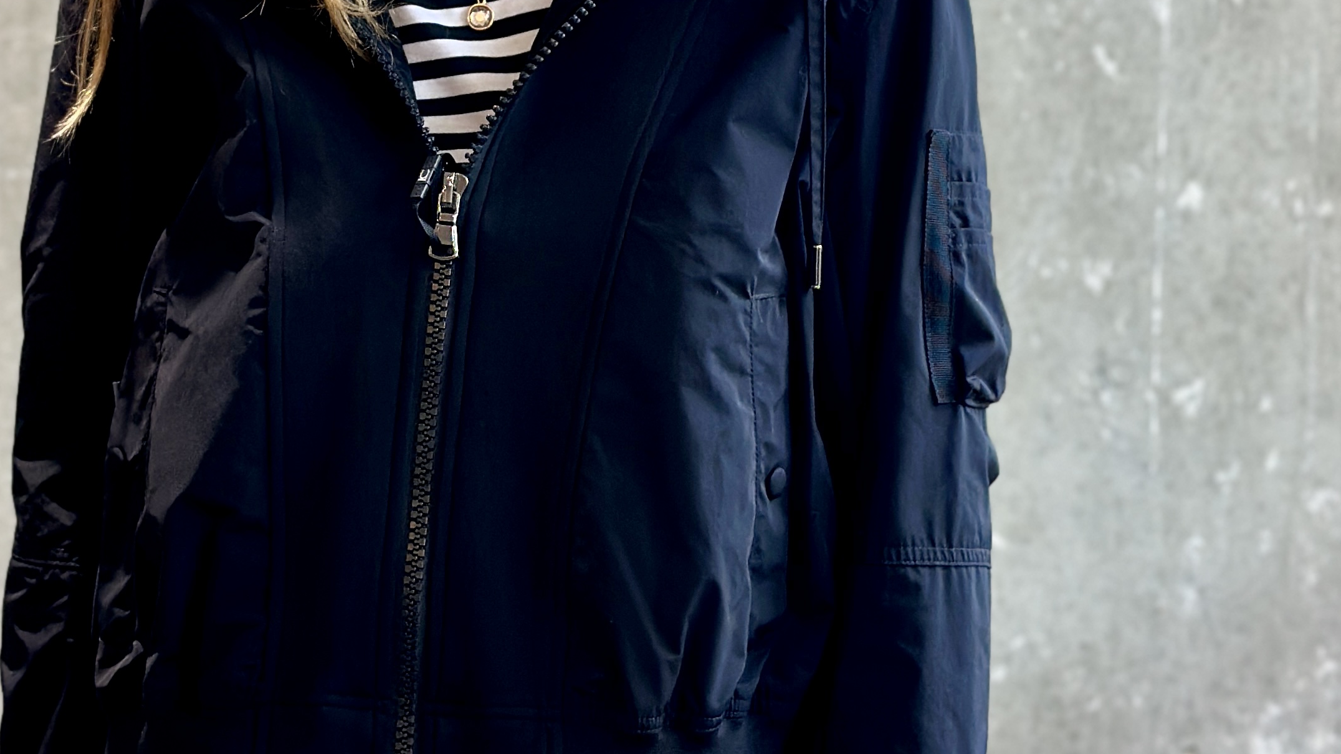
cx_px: 490
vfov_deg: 12.3
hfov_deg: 21.7
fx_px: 3484
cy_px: 151
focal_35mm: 98
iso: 125
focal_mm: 6.86
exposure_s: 1/100
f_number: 1.78
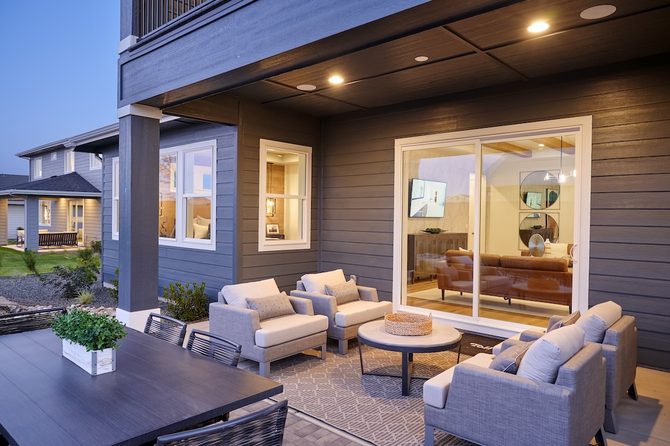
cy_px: 223
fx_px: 446
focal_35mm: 24
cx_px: 335
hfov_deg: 73.8
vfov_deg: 53.1
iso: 800
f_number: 6.3
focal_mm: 24
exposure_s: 1/5
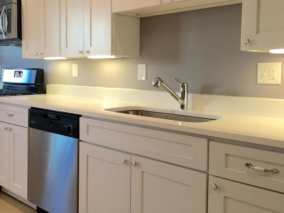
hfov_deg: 48.4
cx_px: 101
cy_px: 87
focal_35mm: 38
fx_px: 312
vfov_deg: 37.6
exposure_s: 1/30
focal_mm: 4.15
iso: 40
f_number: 2.2
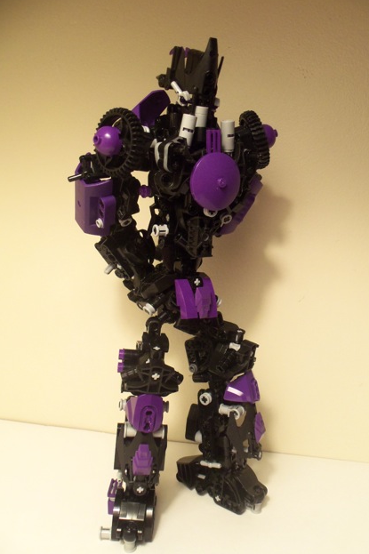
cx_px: 197
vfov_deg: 60.3
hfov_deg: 42.3
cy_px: 277
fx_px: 477
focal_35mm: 31
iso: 160
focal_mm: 5.2
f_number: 3.4
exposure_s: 1/30
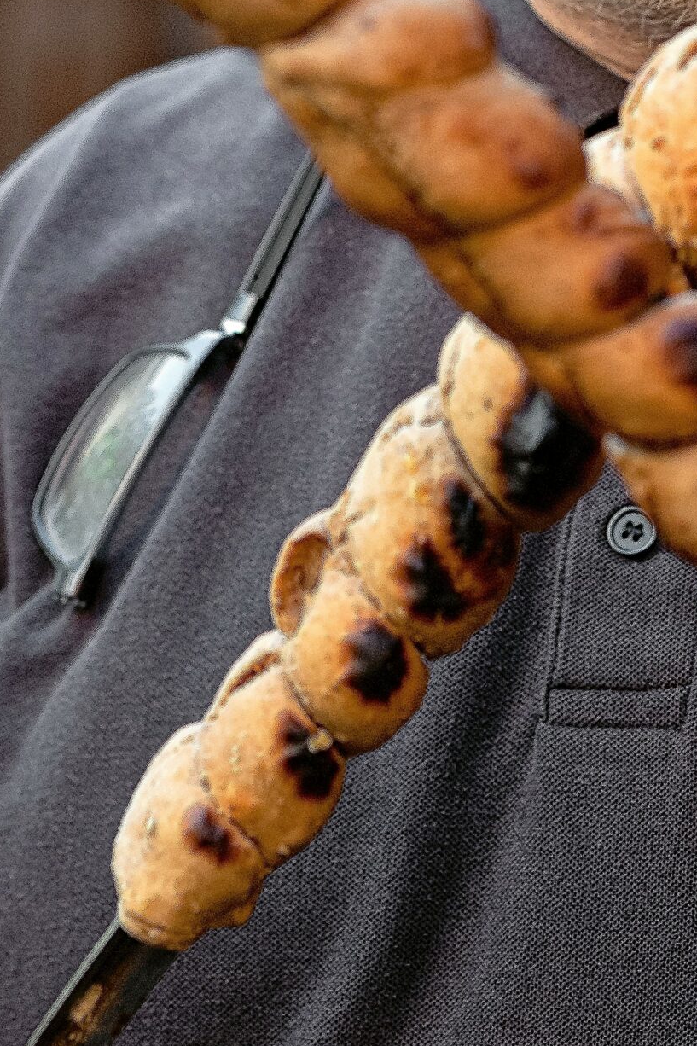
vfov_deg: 10.9
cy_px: 88
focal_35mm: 188
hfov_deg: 7.3
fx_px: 5461
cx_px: 616
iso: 800
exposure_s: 1/200
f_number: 4
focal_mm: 60
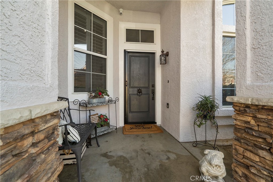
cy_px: 91
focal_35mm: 16
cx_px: 136
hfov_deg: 96.7
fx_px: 121
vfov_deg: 73.8
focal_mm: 16
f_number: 11
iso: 250
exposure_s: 1/60
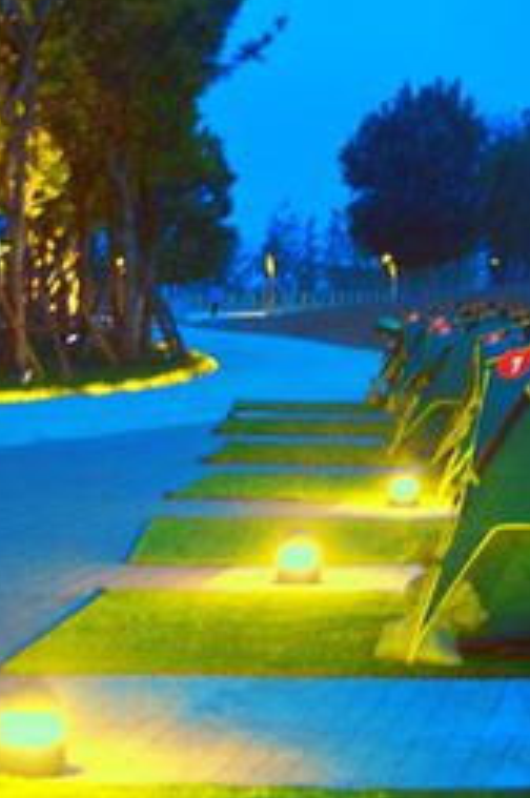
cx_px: 521
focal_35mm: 114
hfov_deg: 11.9
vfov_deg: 17.7
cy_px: 76
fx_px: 2524
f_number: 4.2
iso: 800
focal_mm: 30
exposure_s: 1/20
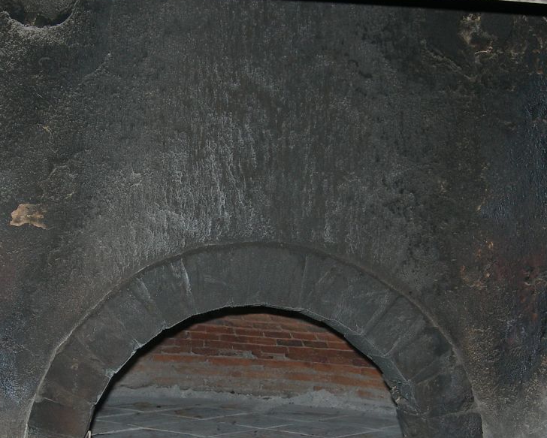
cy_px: 307
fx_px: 1069
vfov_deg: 23.0
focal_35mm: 66
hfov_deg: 28.6
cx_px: 222
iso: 56
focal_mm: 7.8
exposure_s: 1/60.1
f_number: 2.8
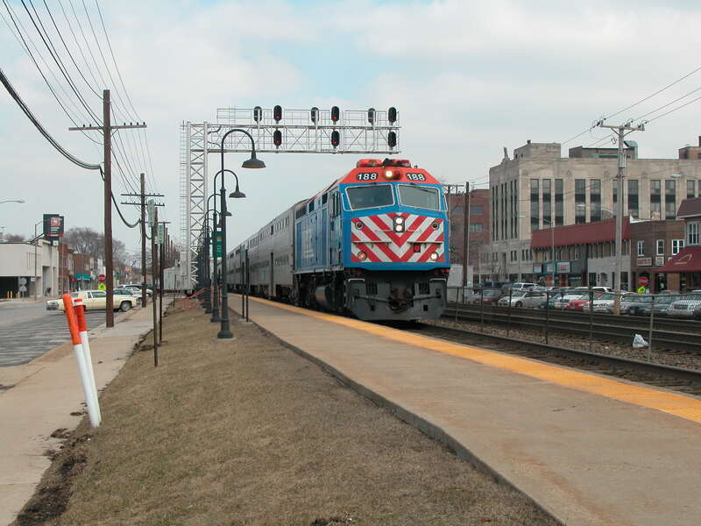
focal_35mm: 59
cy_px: 263
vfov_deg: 24.8
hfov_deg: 32.7
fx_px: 1195
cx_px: 350
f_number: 6
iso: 100
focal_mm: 14.9
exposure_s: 1/328
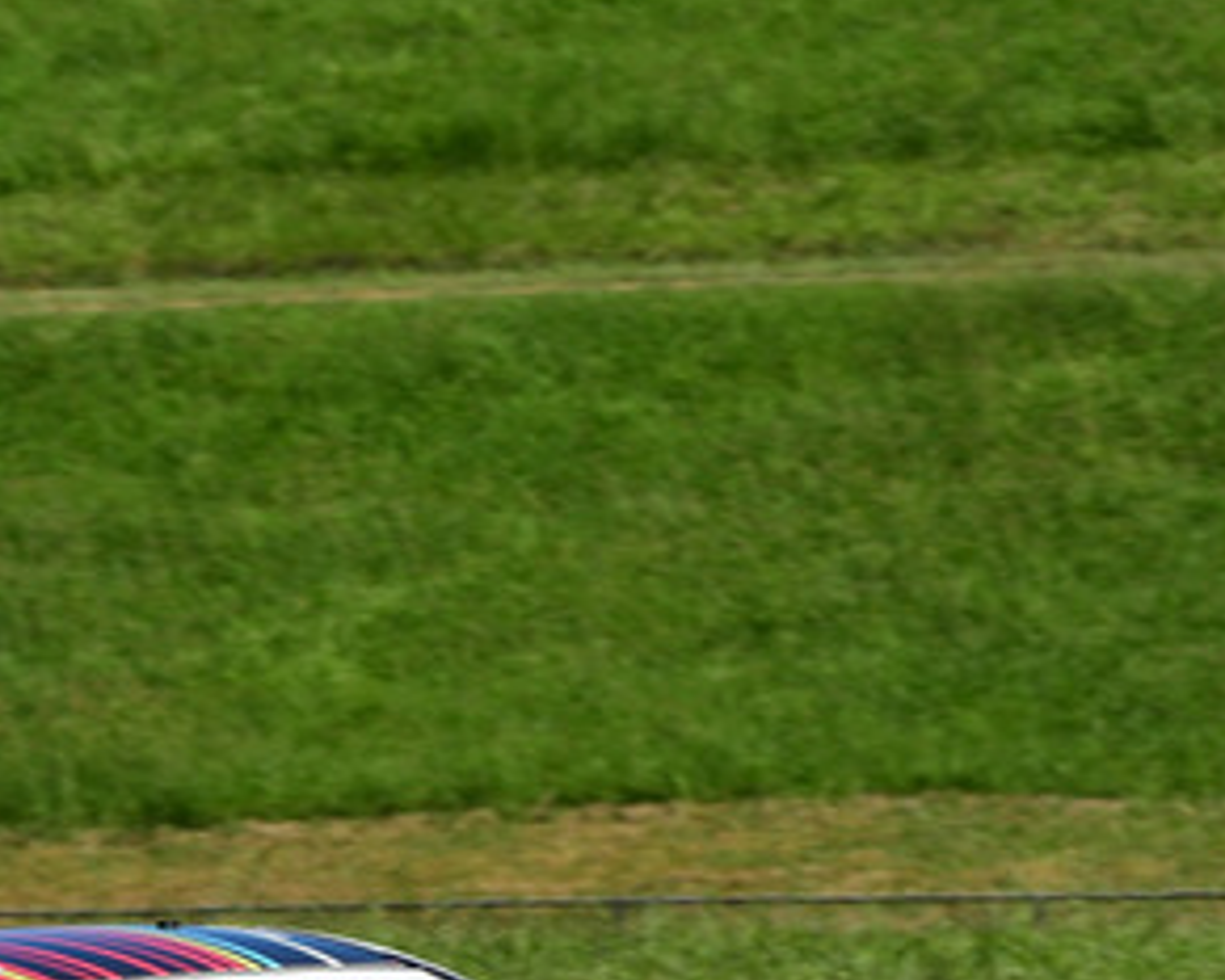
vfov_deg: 2.0
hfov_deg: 2.5
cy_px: 1030
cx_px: 63
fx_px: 28035
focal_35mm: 773
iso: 320
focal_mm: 200
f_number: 11
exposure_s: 1/640
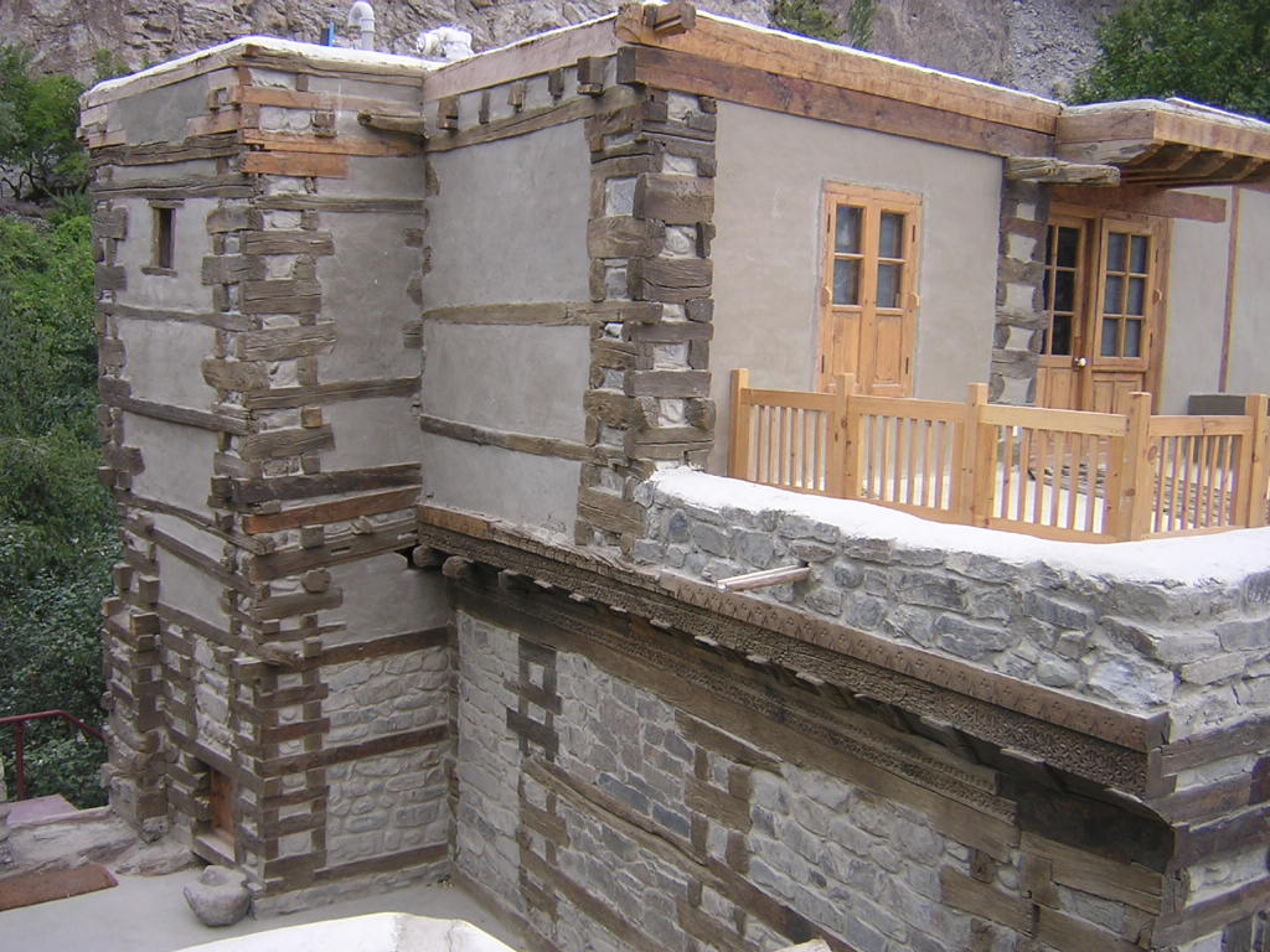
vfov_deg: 39.7
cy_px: 476
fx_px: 1321
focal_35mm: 36
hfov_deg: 51.4
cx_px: 635
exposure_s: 1/519
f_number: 2.6
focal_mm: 4.7
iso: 100
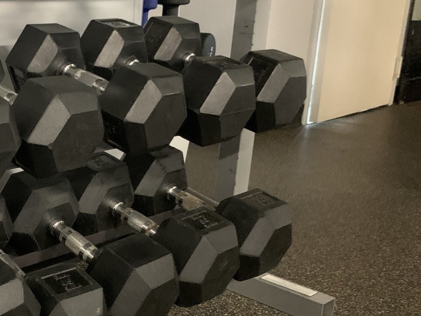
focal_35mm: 56
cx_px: 17
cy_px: 180
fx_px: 681
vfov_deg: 26.1
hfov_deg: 32.1
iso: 800
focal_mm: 4.25
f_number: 1.8
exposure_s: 1/30
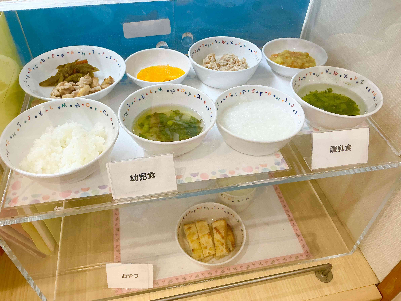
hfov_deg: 61.7
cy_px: 150
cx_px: 200
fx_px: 336
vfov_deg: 48.2
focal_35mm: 29
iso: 64
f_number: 1.8
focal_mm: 3
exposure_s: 1/60
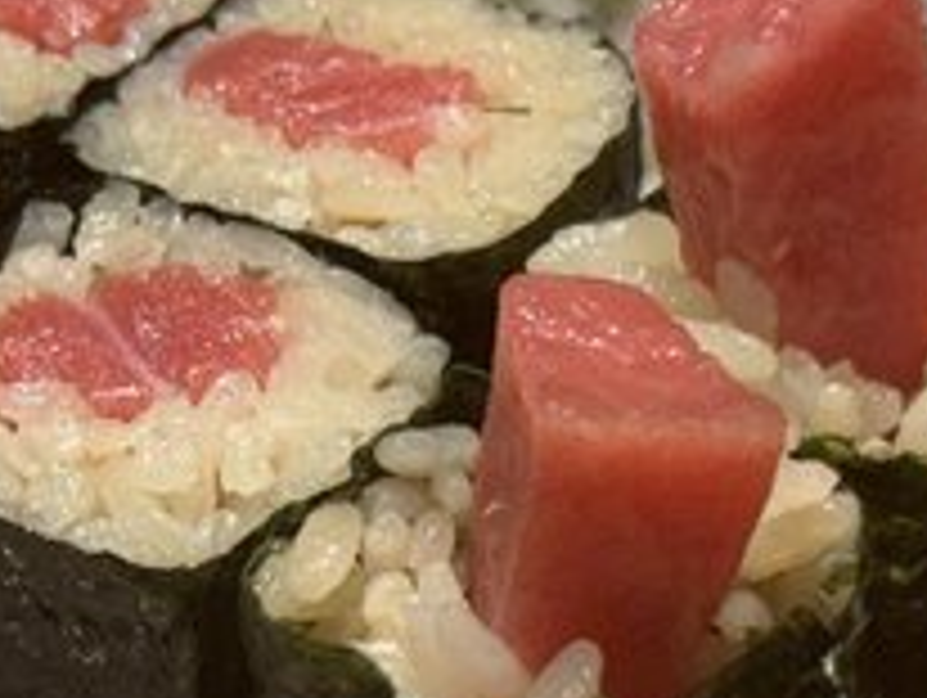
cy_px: 549
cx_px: 346
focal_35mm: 149
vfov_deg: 10.0
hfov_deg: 13.2
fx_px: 3995
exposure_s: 1/120
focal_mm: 6.76
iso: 125
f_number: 1.78
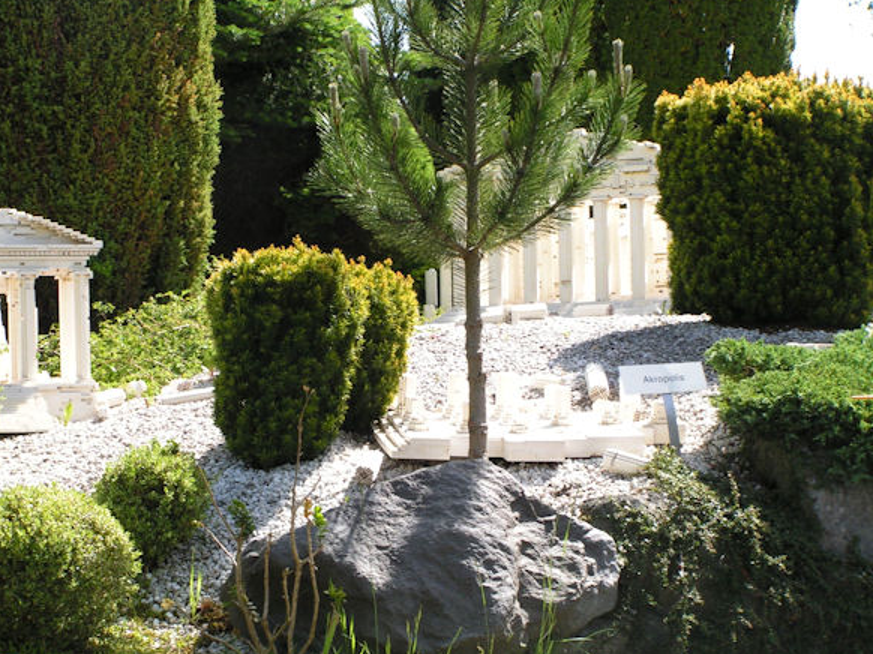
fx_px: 3277
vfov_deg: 11.4
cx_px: 364
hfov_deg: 15.2
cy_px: 277
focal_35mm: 130
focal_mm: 18.5
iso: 50
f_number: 5
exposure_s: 1/125
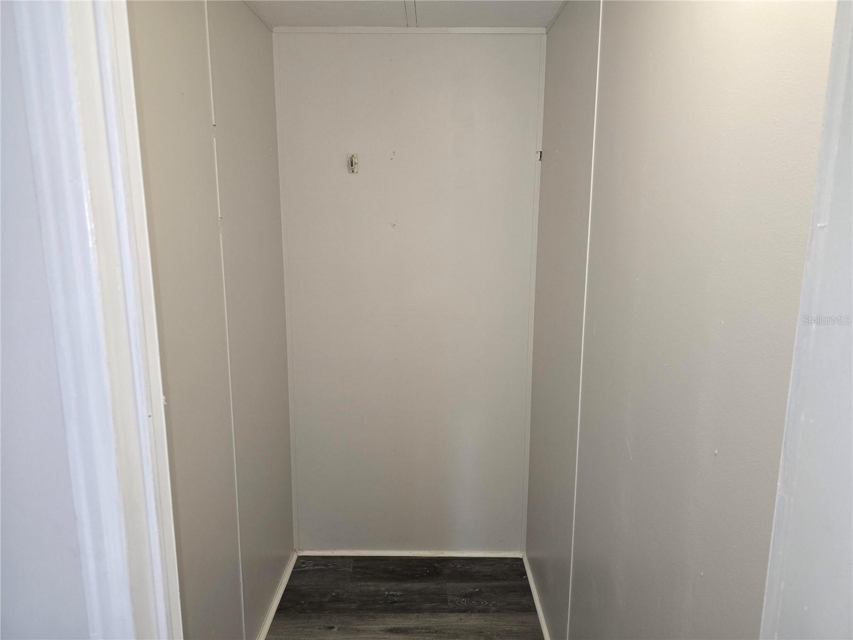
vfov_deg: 58.9
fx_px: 567
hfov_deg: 73.9
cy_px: 320
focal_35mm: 23
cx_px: 426
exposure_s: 1/60
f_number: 1.7
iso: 64
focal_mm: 6.3
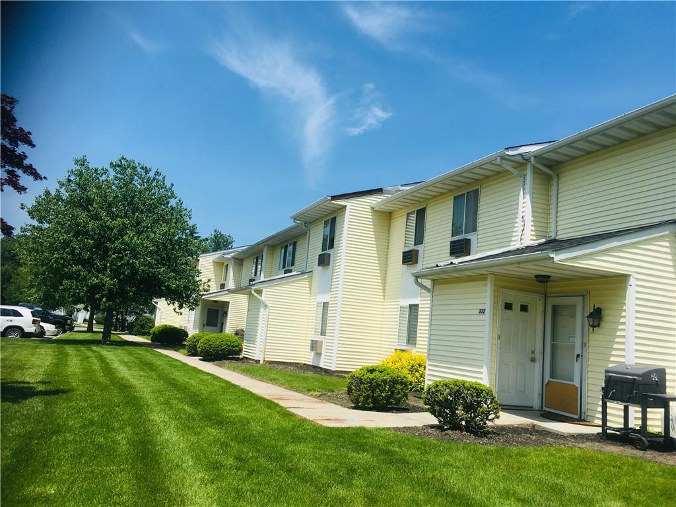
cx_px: 338
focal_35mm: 29
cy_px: 254
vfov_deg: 48.2
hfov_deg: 61.7
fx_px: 566
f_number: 2.2
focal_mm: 4.15
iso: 25
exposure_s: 1/1923
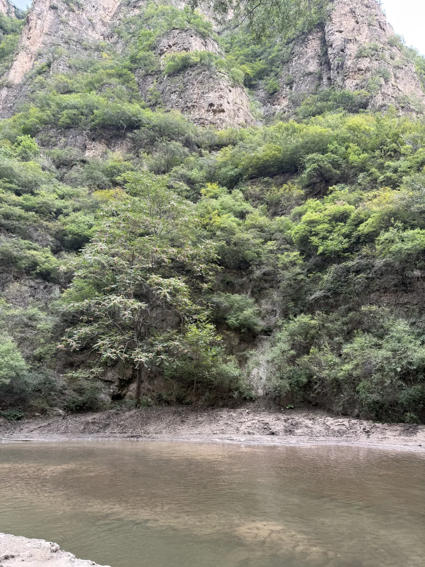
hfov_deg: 56.8
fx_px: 393
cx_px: 212
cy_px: 284
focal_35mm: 24
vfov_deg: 71.6
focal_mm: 6.76
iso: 64
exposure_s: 1/121
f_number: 1.78
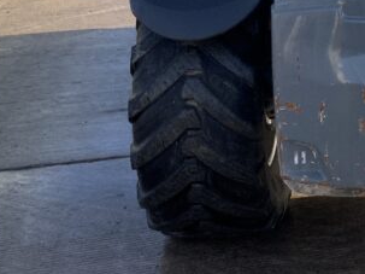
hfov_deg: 18.4
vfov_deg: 14.5
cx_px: 502
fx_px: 1033
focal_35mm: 98
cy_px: -71
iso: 16
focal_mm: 3
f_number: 1.8
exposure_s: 1/657
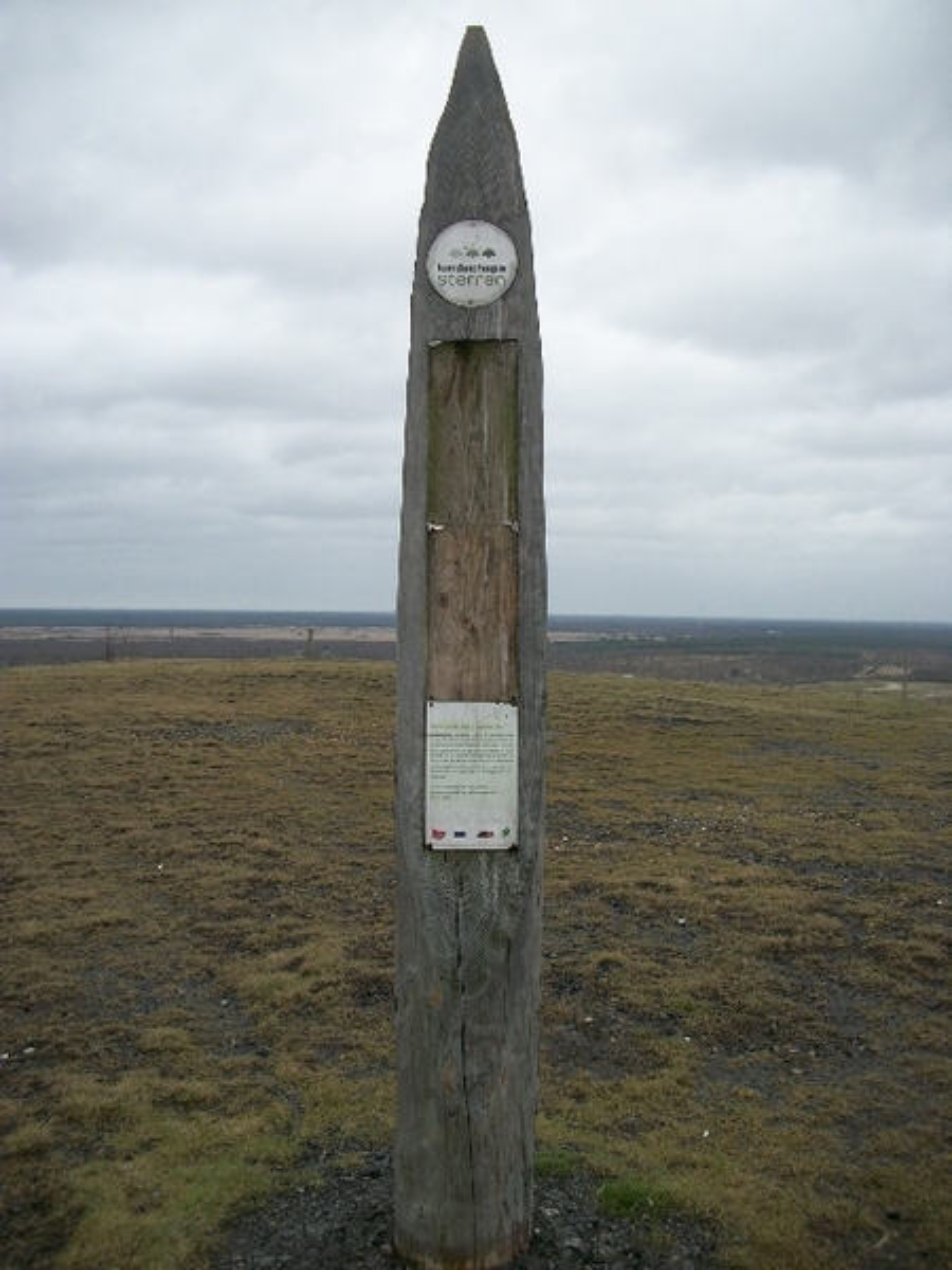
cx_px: 476
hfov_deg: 44.2
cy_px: 635
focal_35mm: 32
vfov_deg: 56.8
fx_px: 1173
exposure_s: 1/200
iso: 80
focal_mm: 5.7
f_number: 2.9
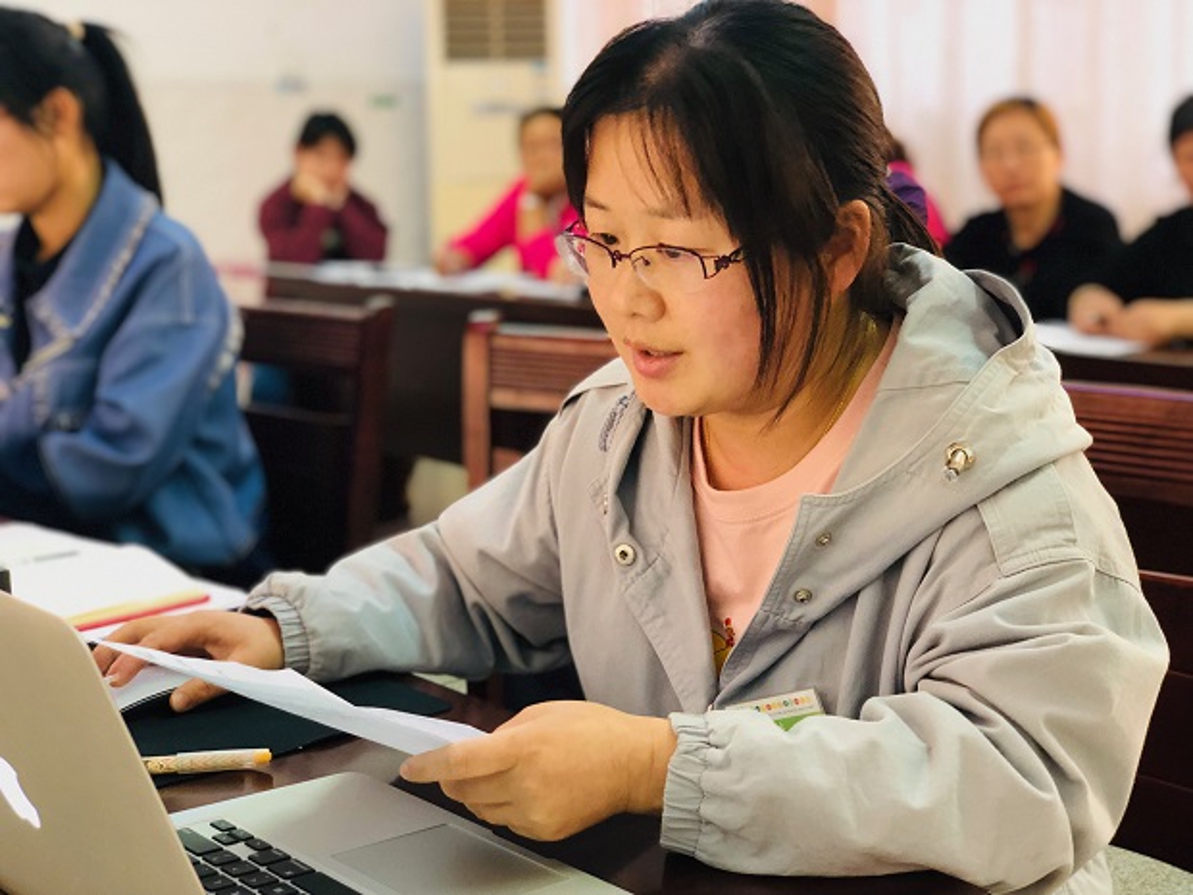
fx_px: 1792
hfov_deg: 36.8
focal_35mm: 52
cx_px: 596
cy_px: 448
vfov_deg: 28.0
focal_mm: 6
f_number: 2.4
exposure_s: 1/25
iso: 160
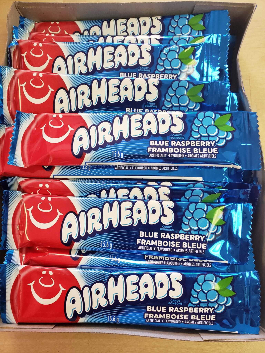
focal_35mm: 26
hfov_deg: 53.1
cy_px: 176
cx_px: 132
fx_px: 265
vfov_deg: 67.3
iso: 250
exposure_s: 1/60
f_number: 2.4
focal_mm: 4.3
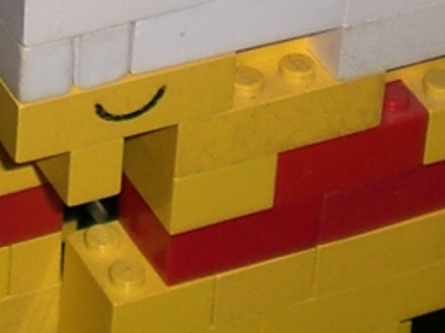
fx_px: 3031
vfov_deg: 6.1
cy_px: -323
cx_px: 43
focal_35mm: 236
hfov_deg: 8.4
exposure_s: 1/60
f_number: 3.1
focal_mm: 6.3
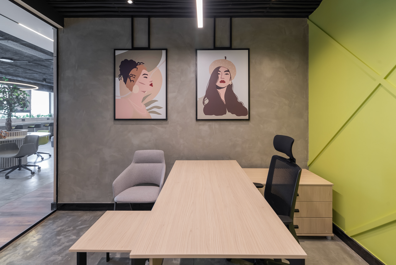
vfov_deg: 77.4
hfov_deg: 100.4
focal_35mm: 15
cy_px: 132
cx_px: 198
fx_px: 165
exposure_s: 1/1.67
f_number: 10
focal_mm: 15
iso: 50
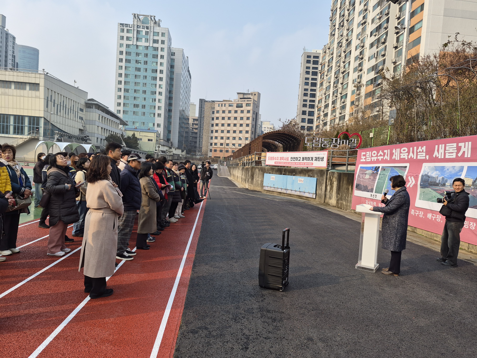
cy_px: 179
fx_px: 317
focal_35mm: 23
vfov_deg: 58.9
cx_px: 238
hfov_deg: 73.9
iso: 80
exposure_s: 1/2592
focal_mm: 5.4
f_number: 1.8
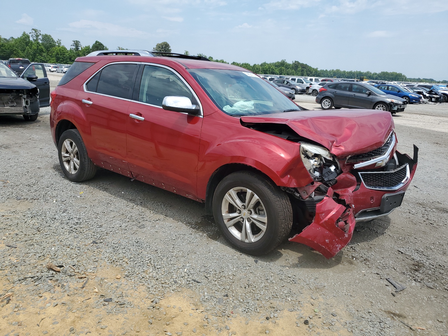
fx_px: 336
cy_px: 168
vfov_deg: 53.1
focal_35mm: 26
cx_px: 224
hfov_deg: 67.3
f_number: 1.5
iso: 50
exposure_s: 1/3333
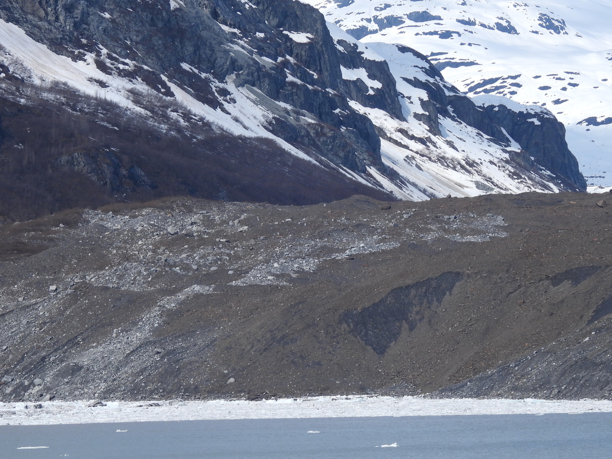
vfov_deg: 8.0
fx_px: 3288
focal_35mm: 186
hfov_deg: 10.6
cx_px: 315
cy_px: 231
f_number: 4.5
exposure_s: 1/1600
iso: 100
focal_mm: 26.8
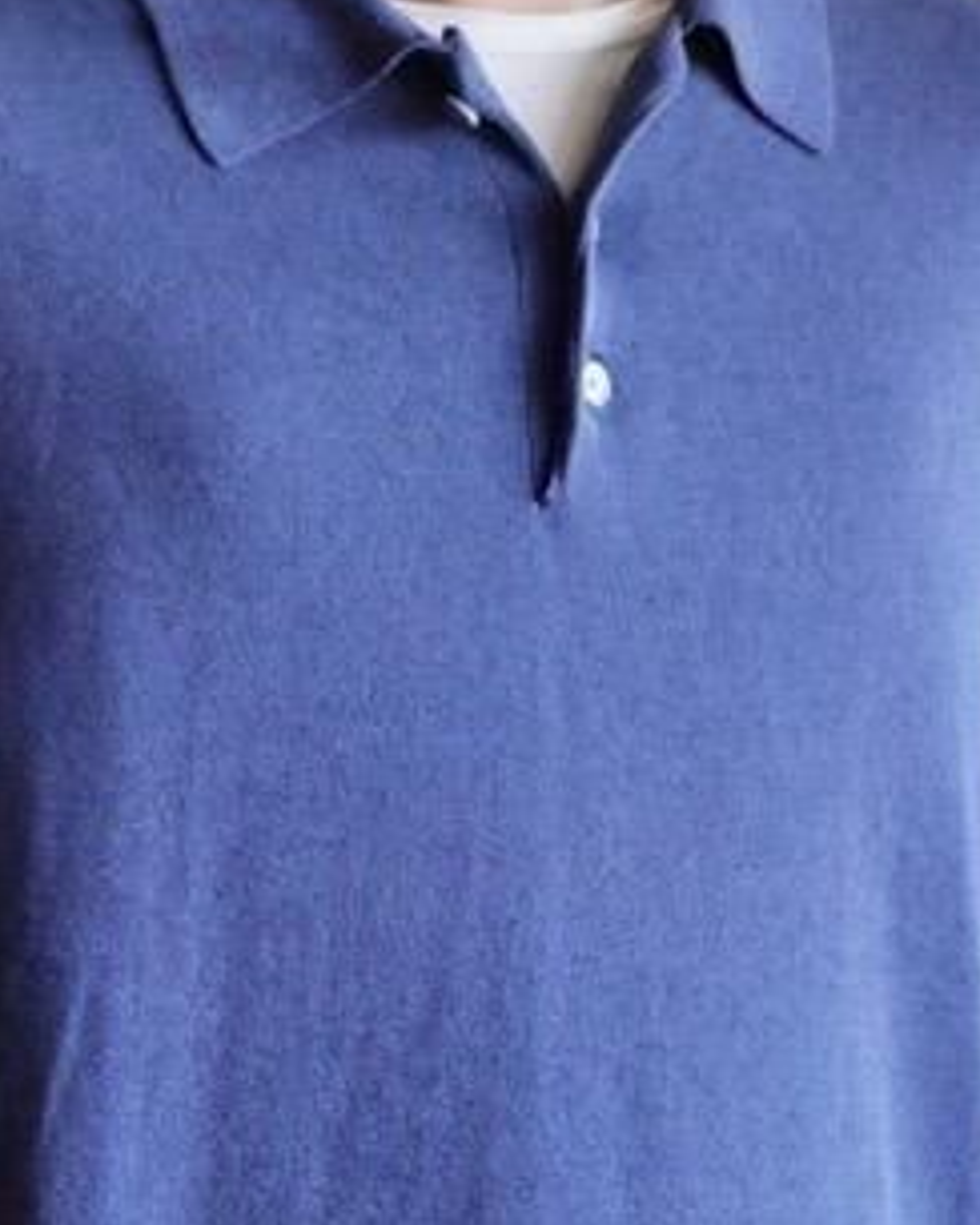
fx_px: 10296
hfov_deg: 5.4
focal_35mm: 284
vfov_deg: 6.8
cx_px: 313
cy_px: 1090
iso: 2000
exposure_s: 1/125
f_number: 4
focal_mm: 52
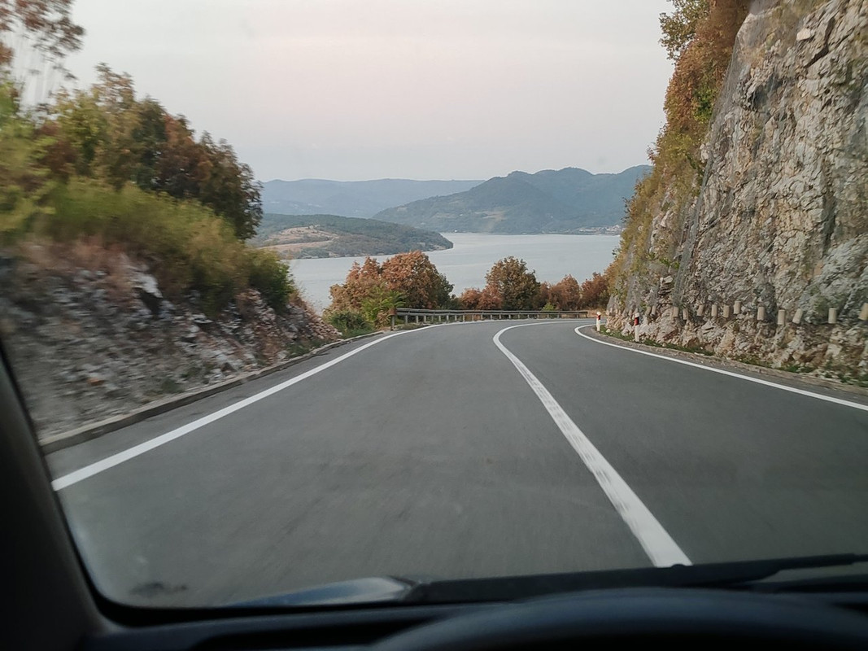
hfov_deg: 35.5
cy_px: 326
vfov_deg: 27.0
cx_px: 434
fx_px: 1354
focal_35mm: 54
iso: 160
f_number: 1.95
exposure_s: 1/100
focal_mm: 5.52
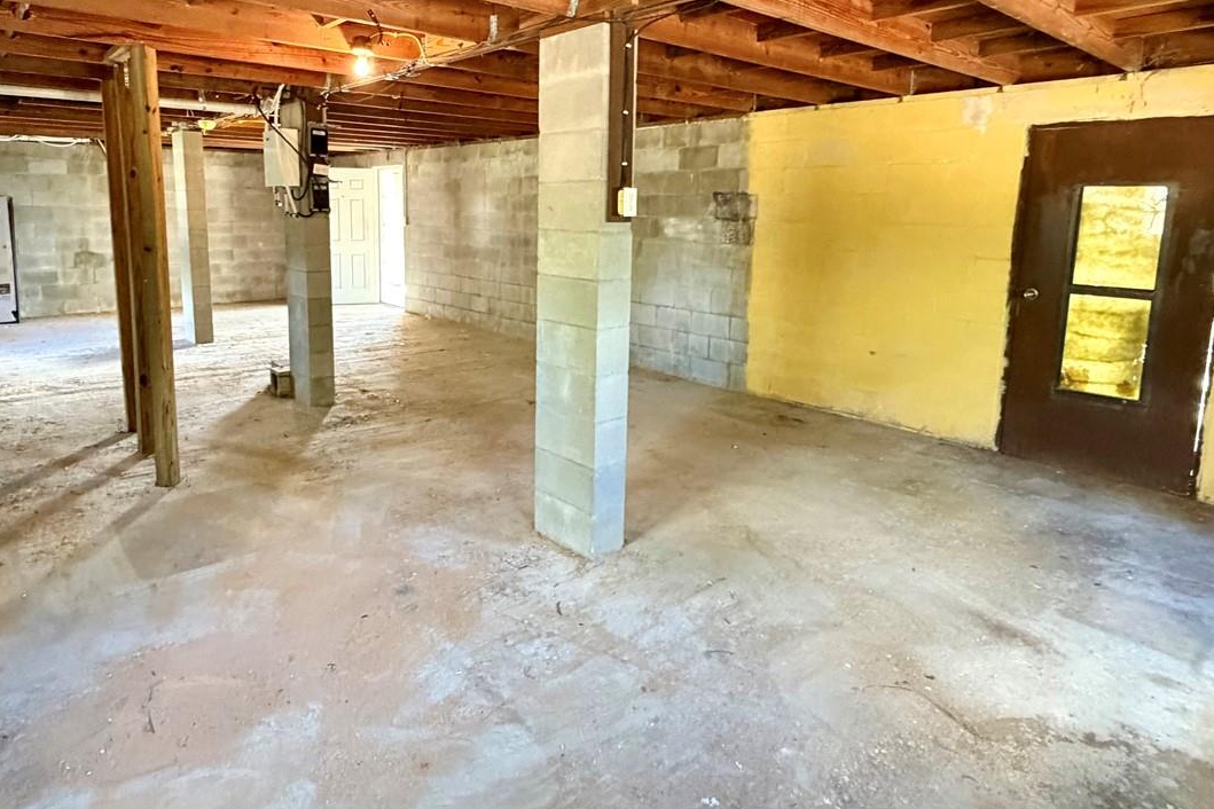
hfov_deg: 78.4
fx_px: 742
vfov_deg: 56.6
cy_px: 312
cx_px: 547
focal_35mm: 22
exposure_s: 1/60
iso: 800
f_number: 2.2
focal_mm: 2.22
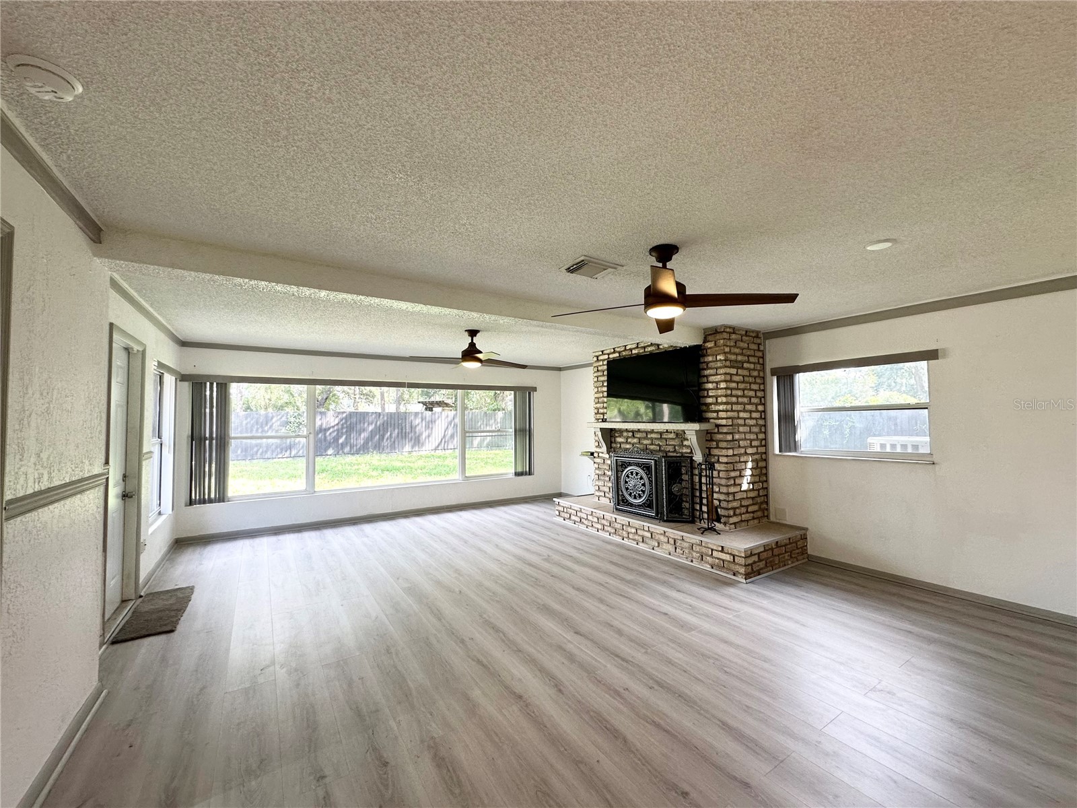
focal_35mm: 14
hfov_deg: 102.1
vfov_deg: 85.7
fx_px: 436
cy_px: 404
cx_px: 538
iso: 125
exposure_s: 1/120
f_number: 2.2
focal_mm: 2.22
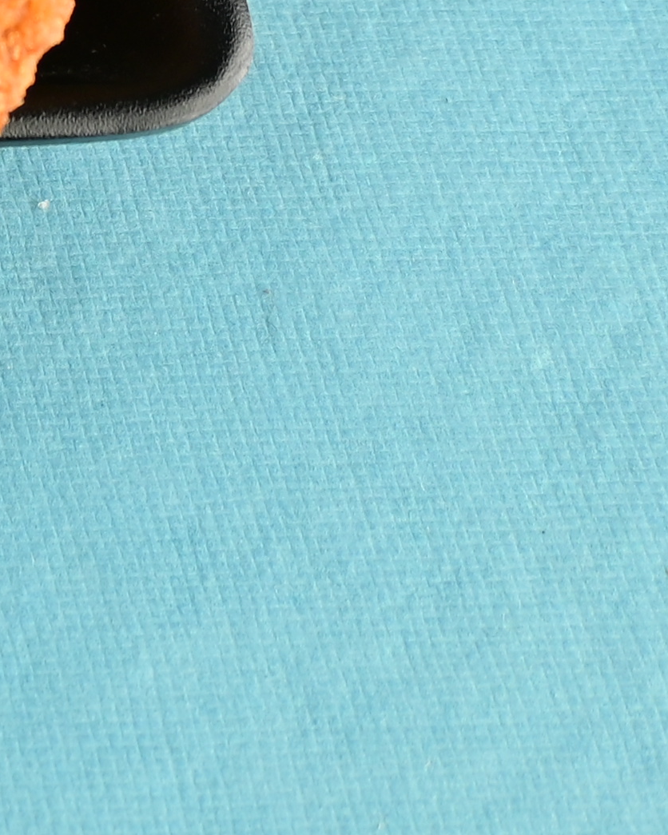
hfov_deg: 9.0
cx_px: -1190
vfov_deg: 12.3
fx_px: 3614
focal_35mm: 146
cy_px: -563
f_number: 4.5
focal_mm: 19.5
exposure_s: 1/100
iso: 100
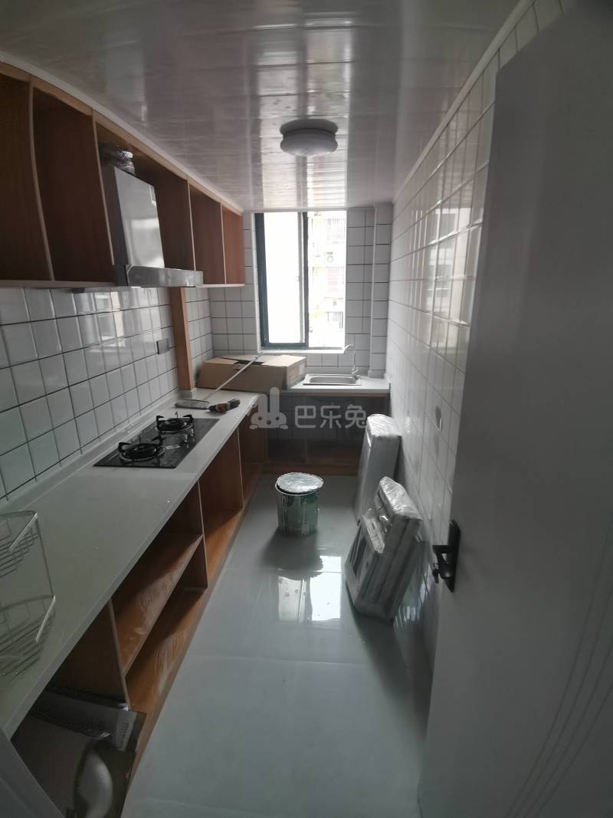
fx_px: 401
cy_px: 409
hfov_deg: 74.7
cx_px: 306
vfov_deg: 91.0
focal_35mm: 17
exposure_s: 1/100
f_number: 2.4
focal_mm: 1.78
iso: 64
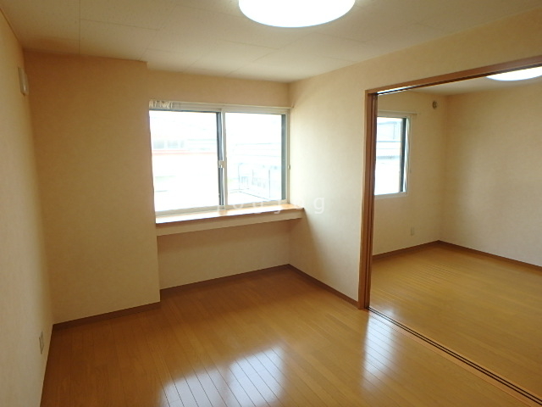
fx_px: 329
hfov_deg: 79.0
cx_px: 271
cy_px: 204
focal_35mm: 21
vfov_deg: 63.4
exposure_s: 1/60
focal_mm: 3.7
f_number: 3.5
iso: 125
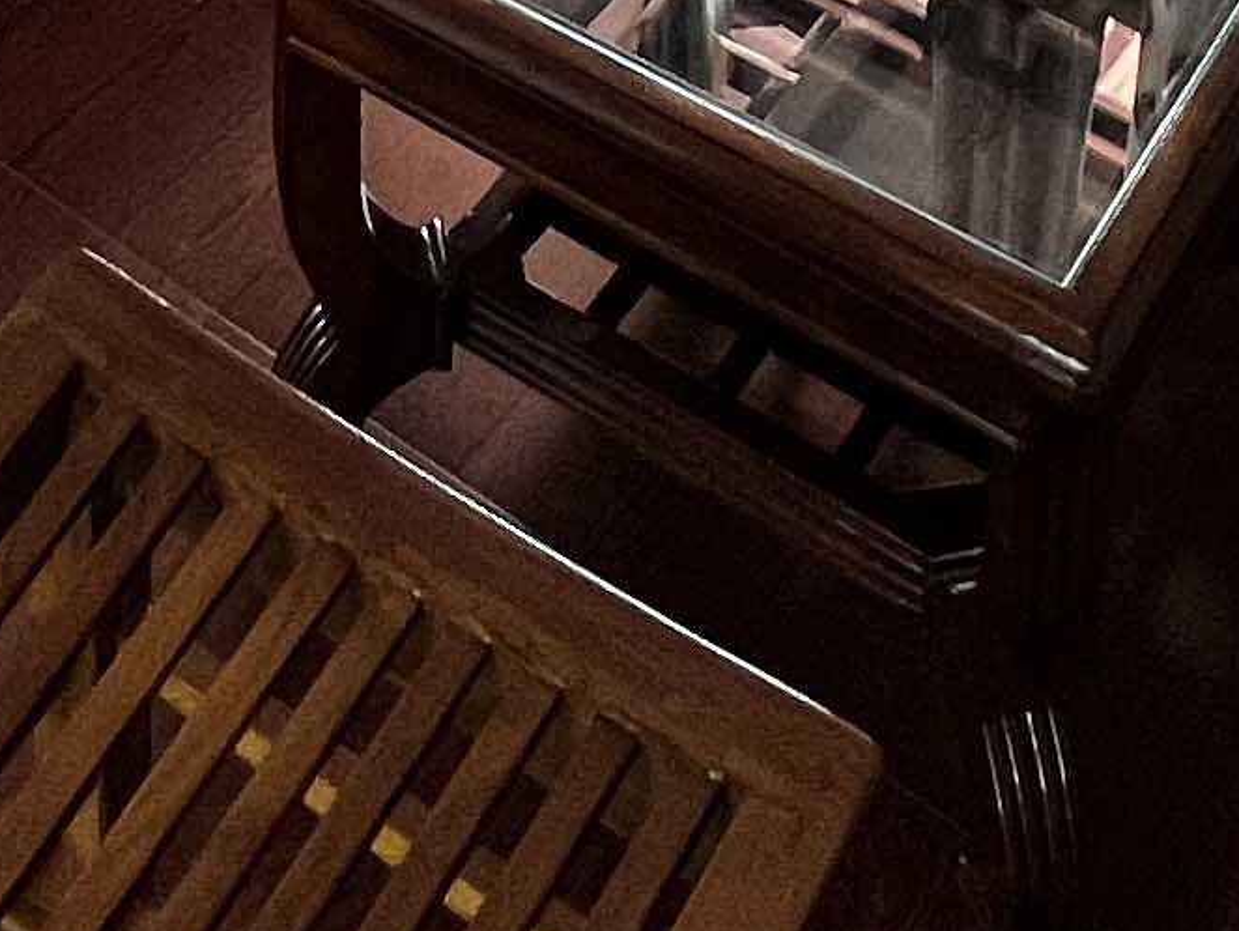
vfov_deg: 12.6
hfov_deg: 24.6
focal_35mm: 79
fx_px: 2829
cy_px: -1544
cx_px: 480
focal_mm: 1.57
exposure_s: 1/100
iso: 64
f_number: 1.8
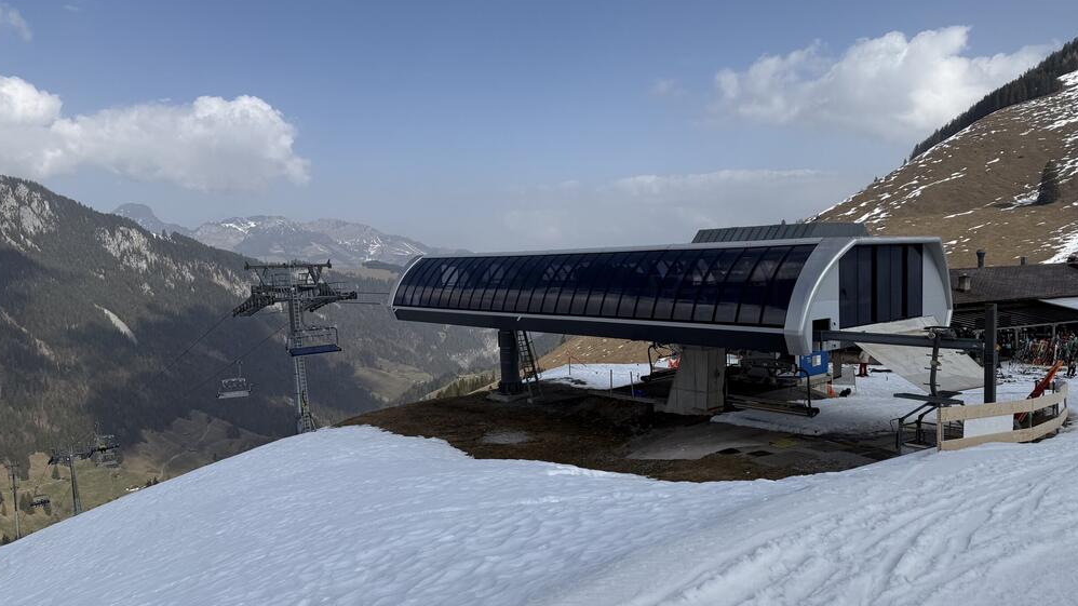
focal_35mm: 27
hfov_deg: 69.9
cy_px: 306
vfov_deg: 42.9
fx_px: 772
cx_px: 548
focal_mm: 6.76
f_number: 1.78
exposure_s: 1/7353
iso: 80
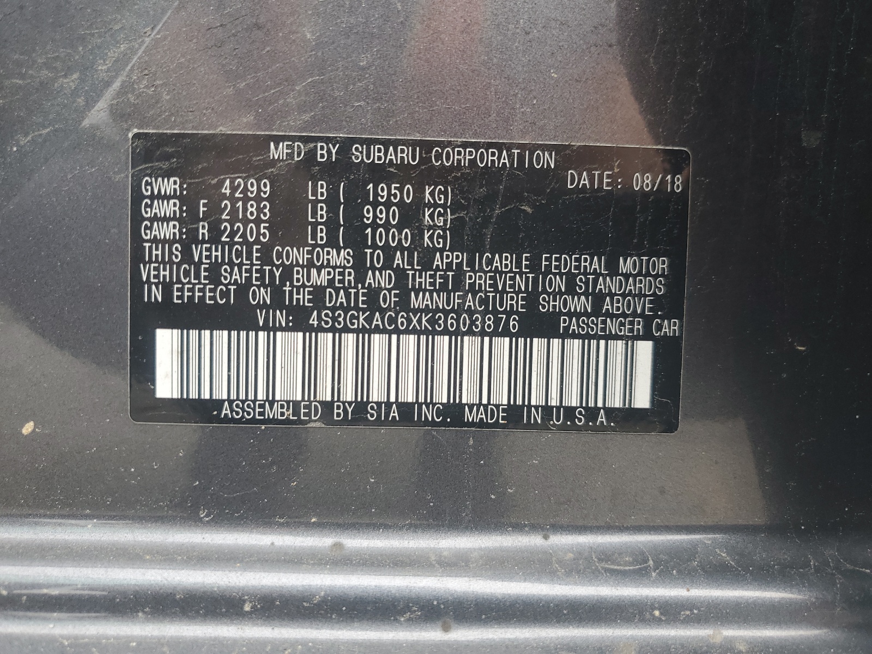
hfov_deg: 67.3
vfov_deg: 53.1
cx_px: 436
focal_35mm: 26
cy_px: 327
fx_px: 655
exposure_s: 1/128
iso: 50
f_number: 1.5
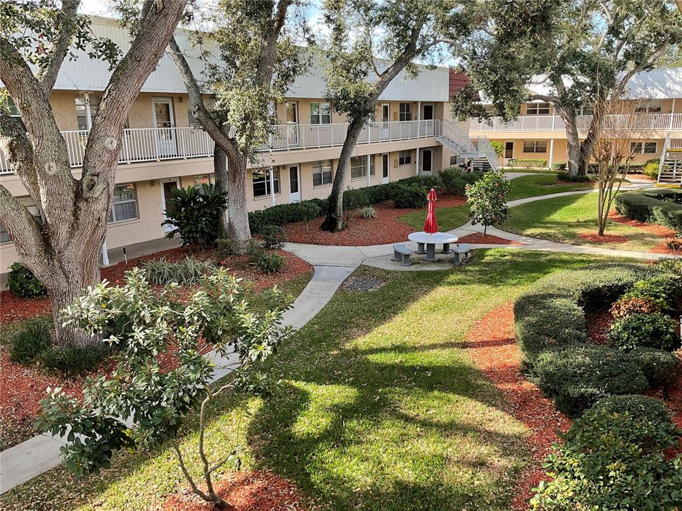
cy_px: 256
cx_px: 341
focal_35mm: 29
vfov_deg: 48.2
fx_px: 571
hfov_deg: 61.7
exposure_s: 1/241
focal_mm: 3
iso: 16
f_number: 1.8
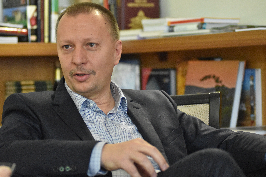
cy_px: 88
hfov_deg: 17.1
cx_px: 133
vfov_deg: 11.4
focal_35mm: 120
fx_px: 887
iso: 5000
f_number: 2.8
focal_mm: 80
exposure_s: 1/320
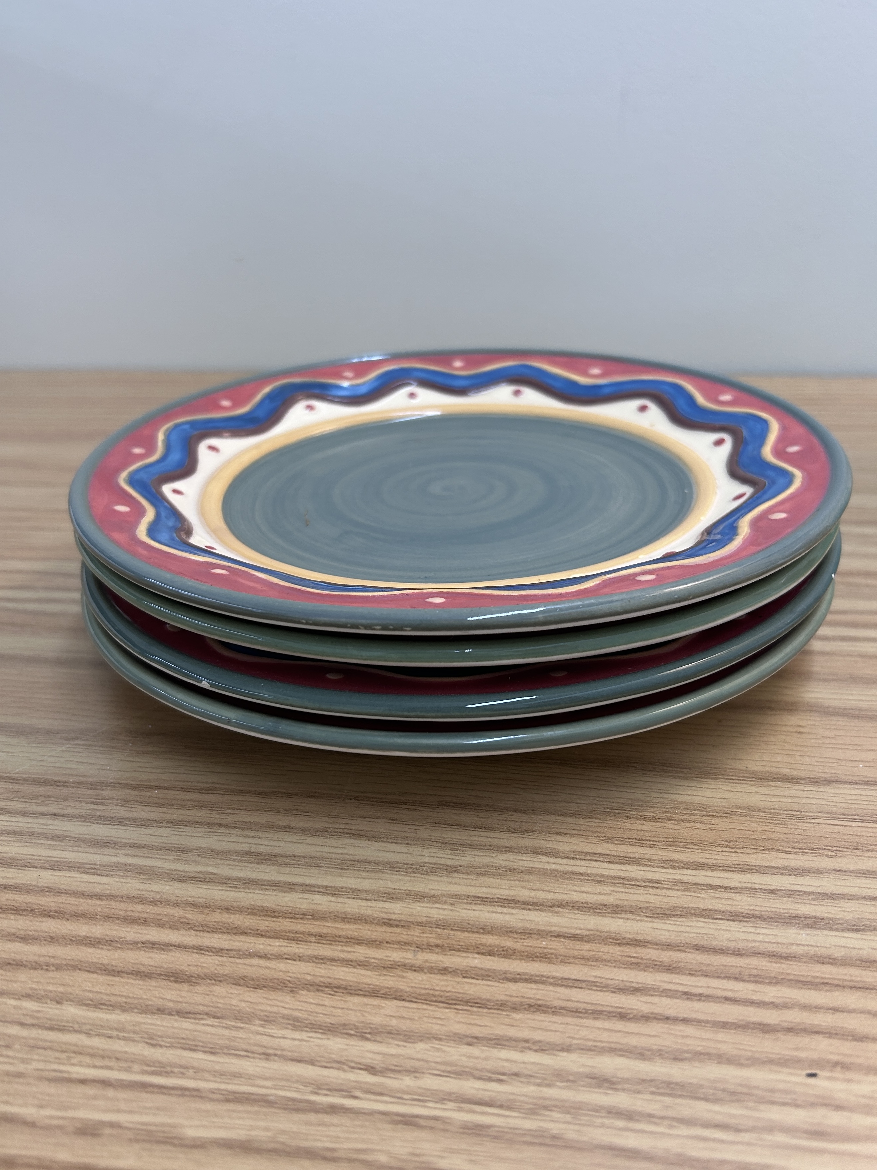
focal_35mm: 26
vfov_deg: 67.3
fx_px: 878
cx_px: 438
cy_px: 585
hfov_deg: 53.1
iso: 100
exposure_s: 1/120
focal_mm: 5.7
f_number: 1.5
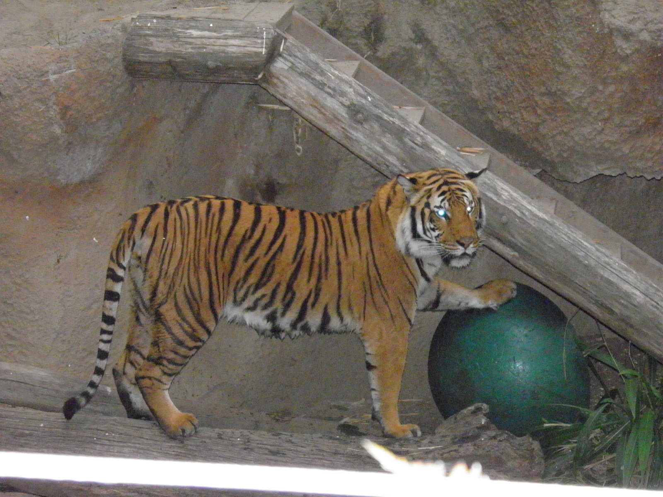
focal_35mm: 141
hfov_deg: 14.0
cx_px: 332
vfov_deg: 10.5
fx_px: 2701
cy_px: 248
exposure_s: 1/125
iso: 1000
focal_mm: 25.4
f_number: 4
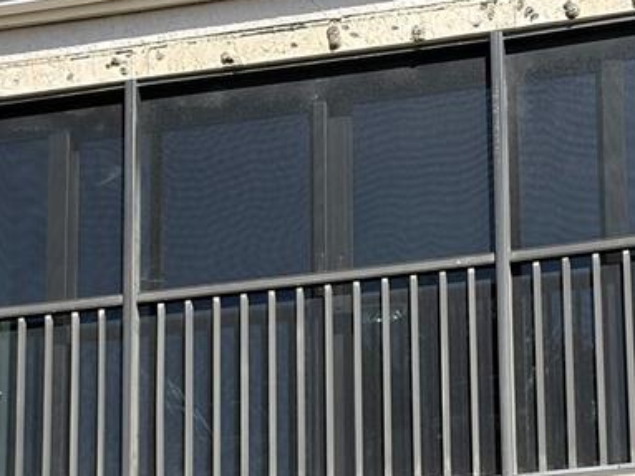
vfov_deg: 10.4
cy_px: 615
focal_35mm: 139
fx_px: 2549
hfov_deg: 14.2
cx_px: 313
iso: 32
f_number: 1.6
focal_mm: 5.96
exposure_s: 1/3125
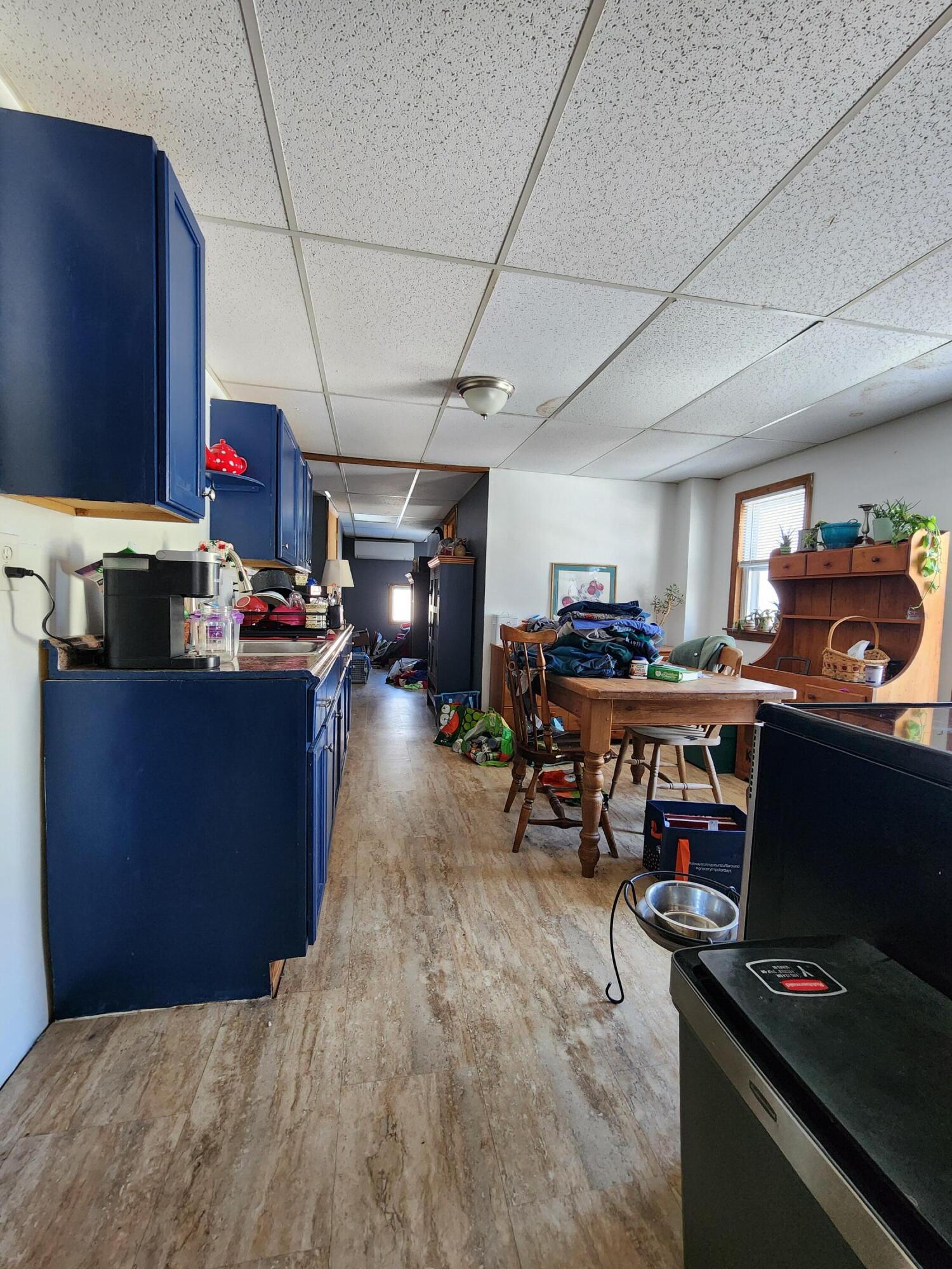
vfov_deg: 106.2
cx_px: 476
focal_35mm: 13
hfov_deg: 89.9
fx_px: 477
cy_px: 634
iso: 200
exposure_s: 1/60
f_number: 2.2
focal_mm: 2.2
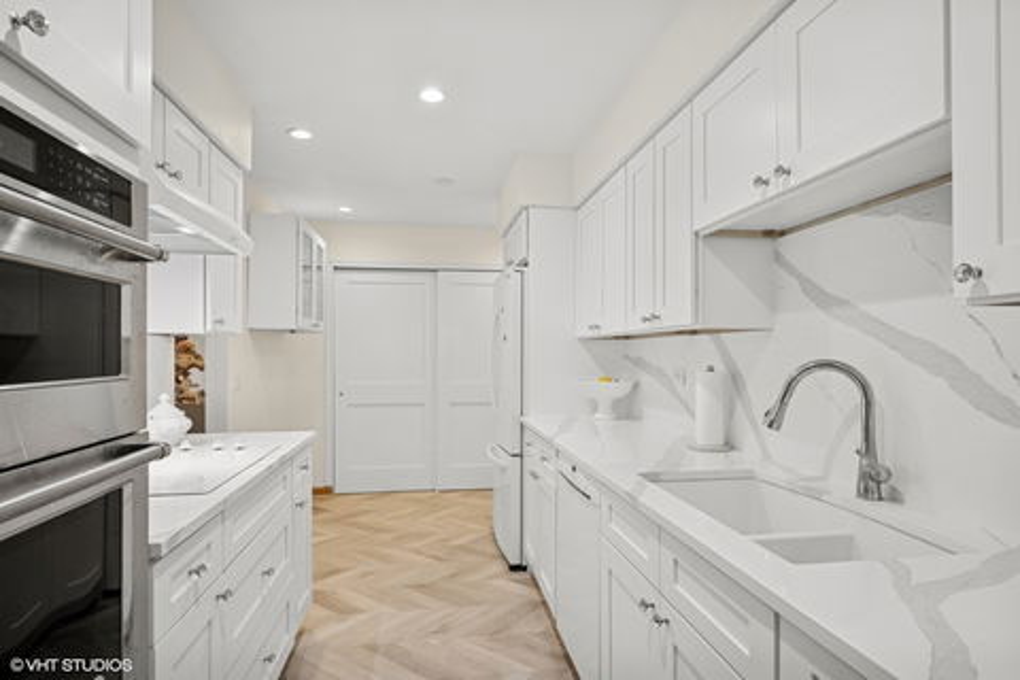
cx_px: 510
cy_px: 340
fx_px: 552
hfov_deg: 85.4
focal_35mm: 20
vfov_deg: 63.2
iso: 200
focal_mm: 19.5
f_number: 9
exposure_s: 1/13
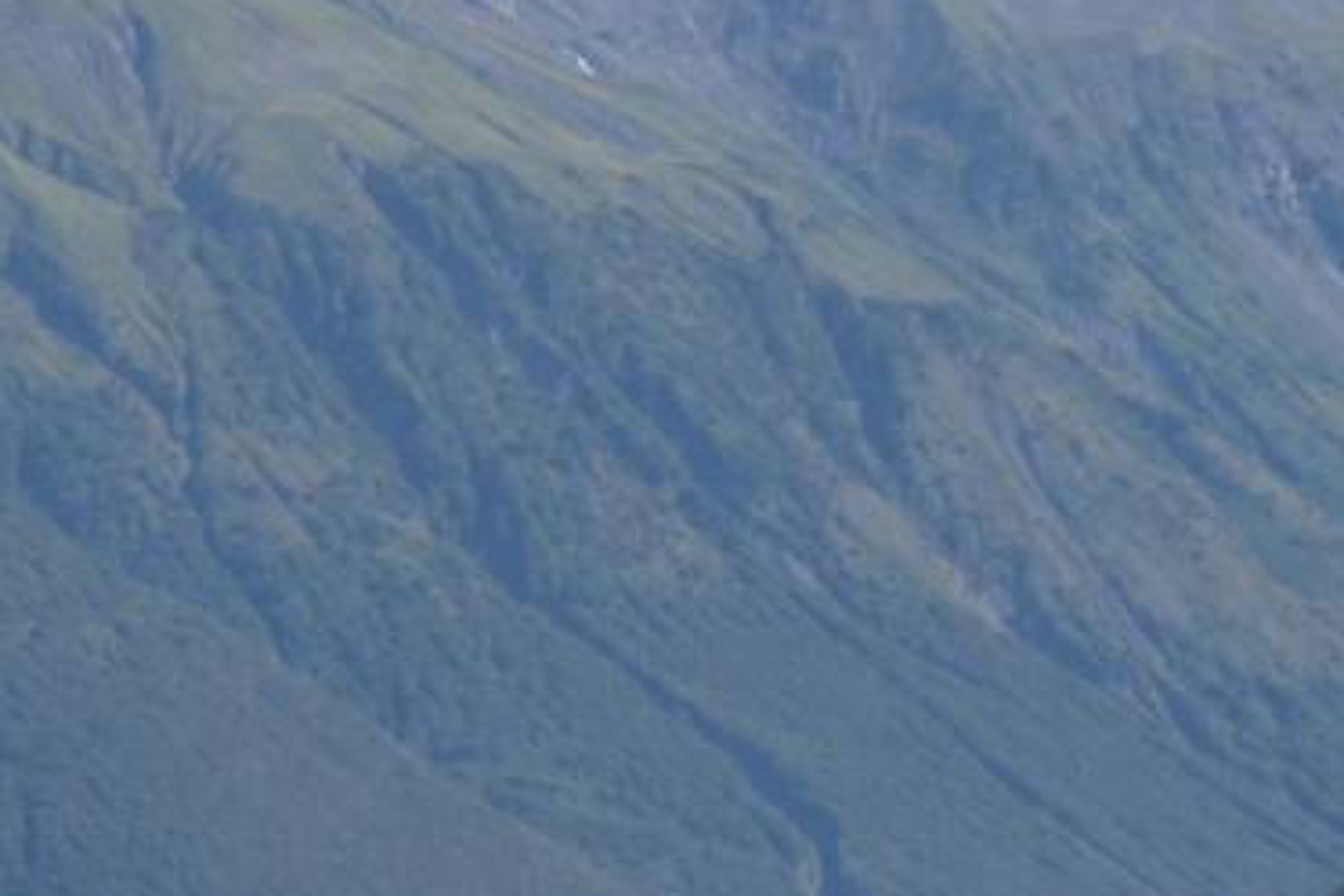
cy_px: 527
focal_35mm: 619
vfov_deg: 2.2
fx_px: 23108
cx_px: -87
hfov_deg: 3.3
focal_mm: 180
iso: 100
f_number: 7.1
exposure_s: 1/400
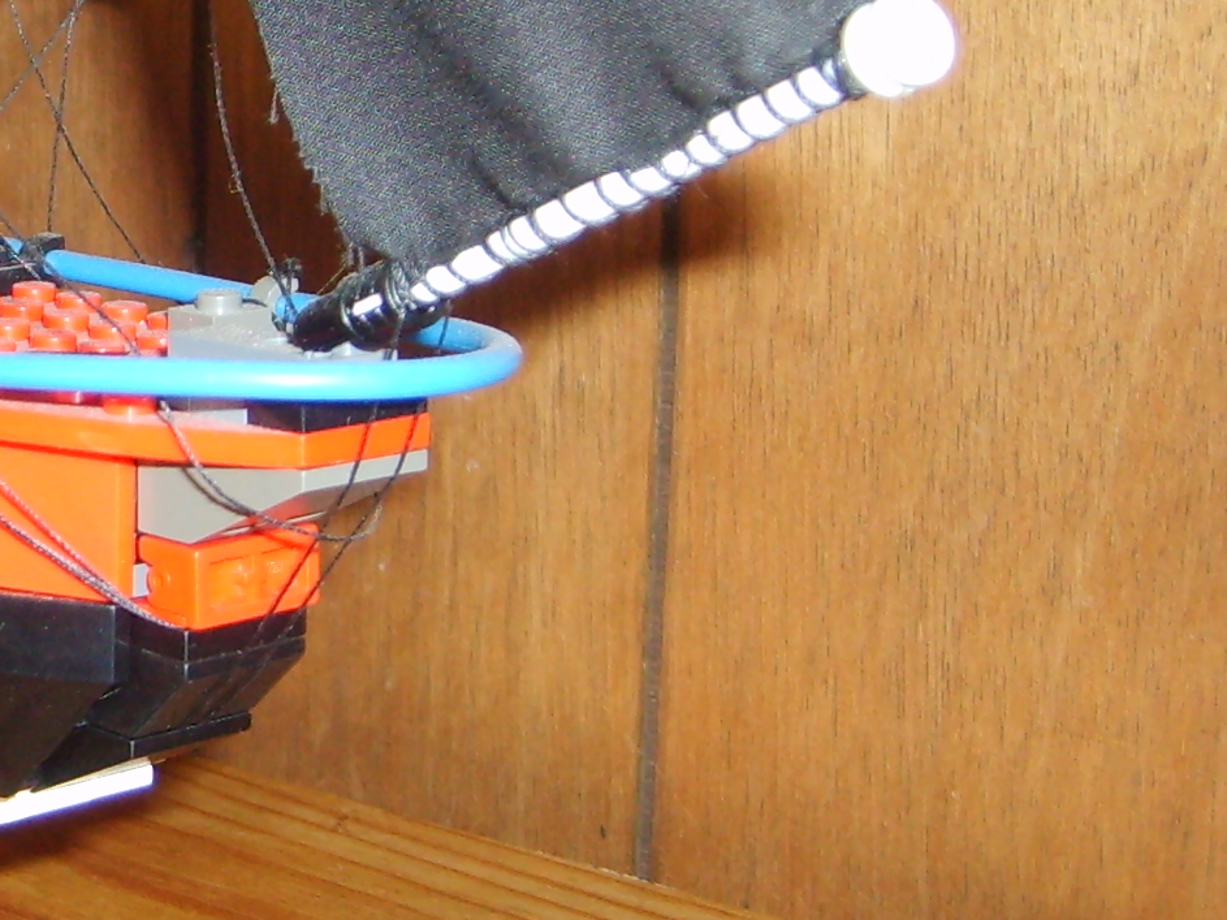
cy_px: 307
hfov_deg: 19.8
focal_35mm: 95
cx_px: -124
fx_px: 3367
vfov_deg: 15.5
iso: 100
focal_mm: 5.8
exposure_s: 1/45
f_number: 2.8
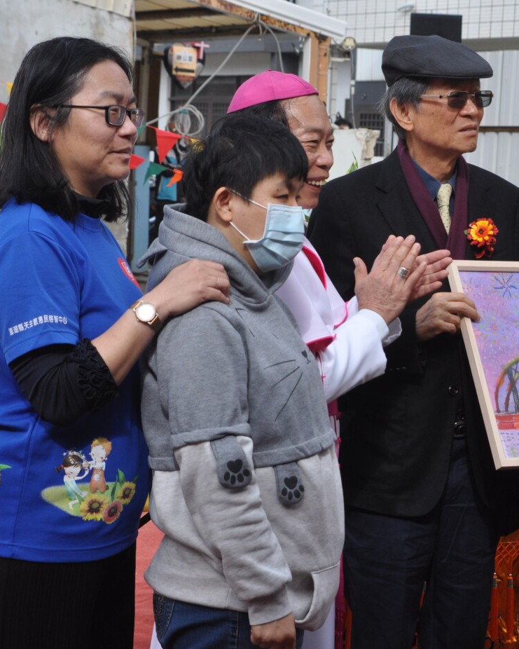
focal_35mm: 170
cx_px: 330
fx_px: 3264
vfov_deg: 11.3
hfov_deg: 9.1
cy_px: 325
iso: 400
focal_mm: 80
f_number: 7.1
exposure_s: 1/800
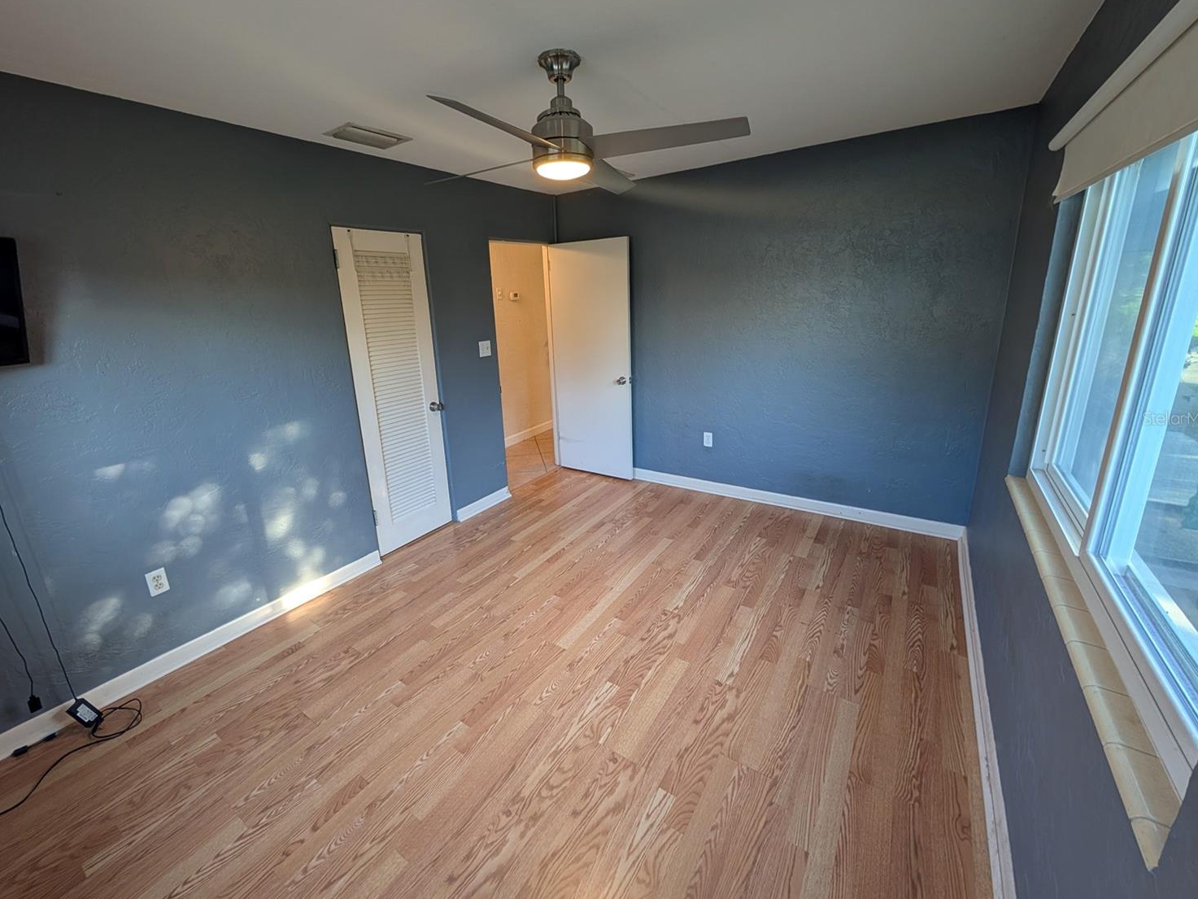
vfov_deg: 89.8
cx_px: 571
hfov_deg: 106.1
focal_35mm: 13
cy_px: 418
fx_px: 450
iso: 60
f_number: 1.7
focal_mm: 2.02
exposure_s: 1/30
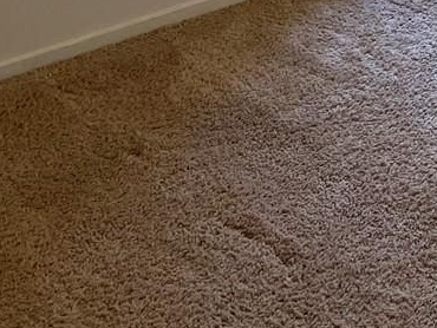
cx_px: 715
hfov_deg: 16.1
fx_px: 1364
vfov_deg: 12.3
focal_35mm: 108
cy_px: -297
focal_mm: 5.1
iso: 80
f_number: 1.6
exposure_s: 1/120
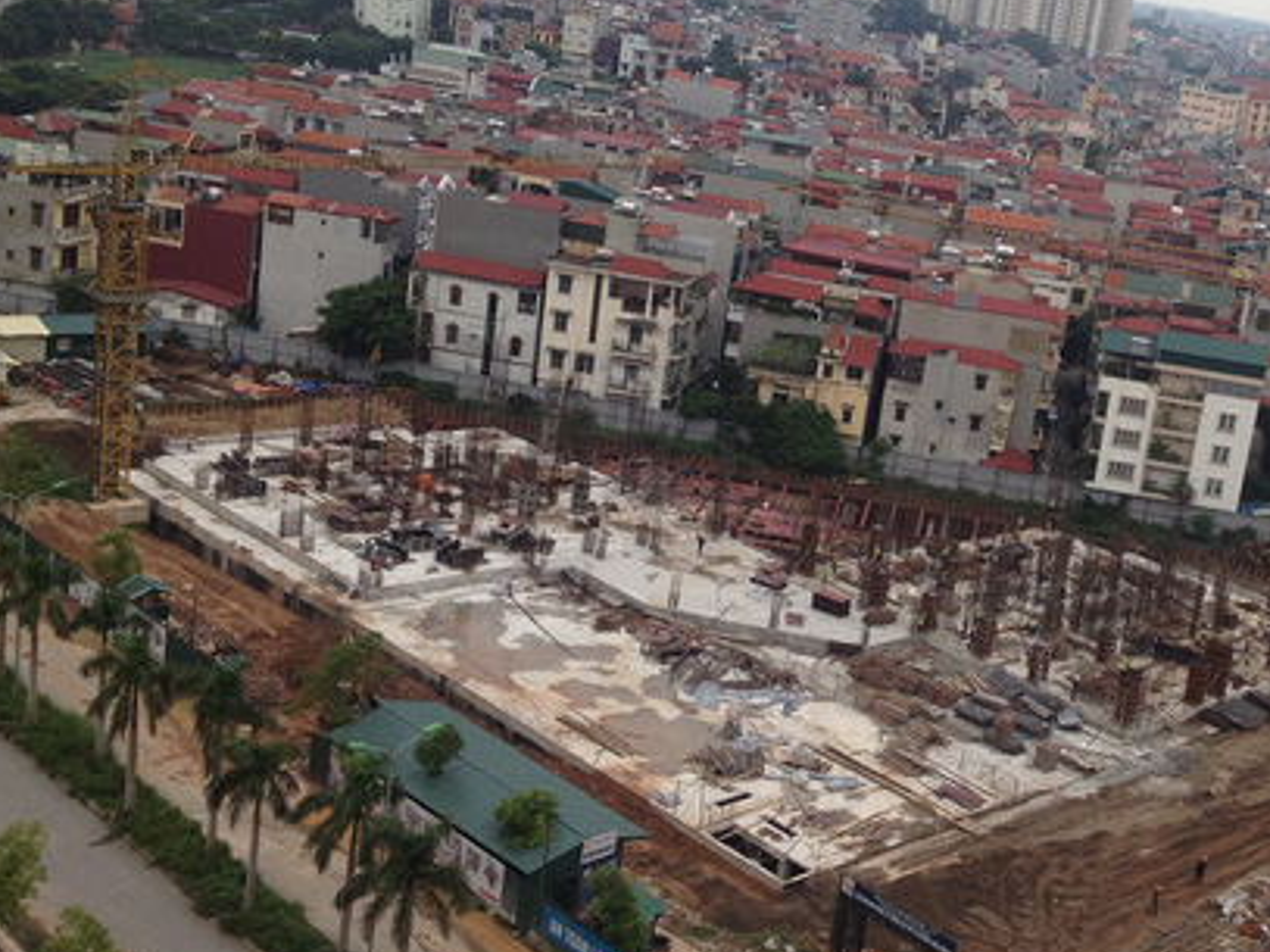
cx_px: 933
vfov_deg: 26.5
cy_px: 424
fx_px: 2017
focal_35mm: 55
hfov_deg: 34.3
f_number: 2.4
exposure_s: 1/287
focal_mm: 4.28
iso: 50
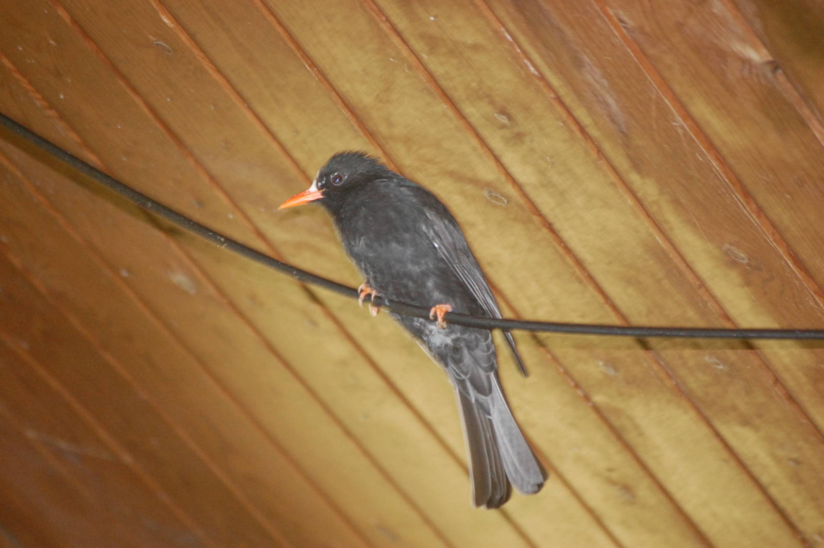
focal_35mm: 300
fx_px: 6861
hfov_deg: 6.9
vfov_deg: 4.6
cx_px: 412
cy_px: 274
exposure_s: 1/60
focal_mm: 200
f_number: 5.6
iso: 1600
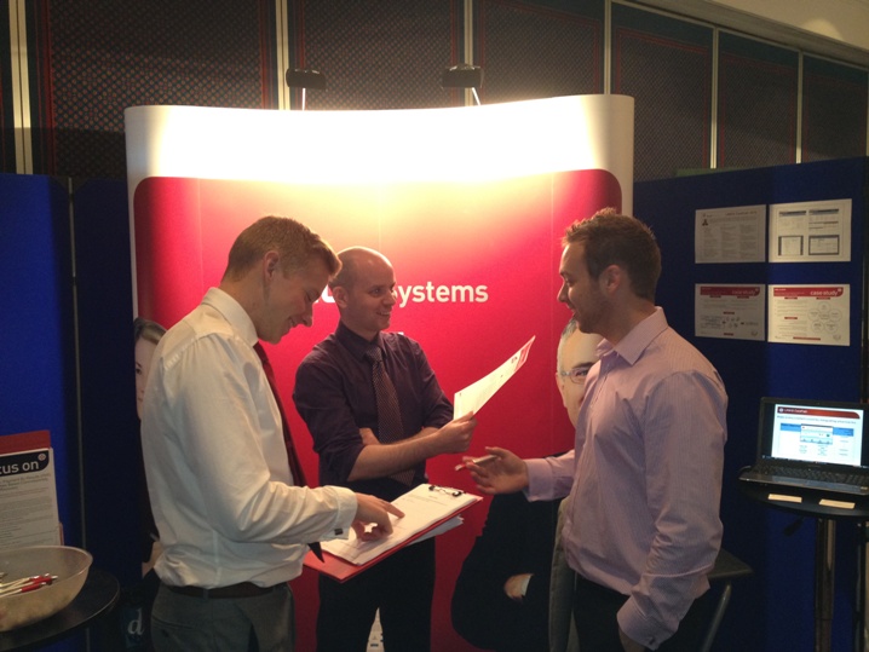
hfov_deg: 52.6
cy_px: 326
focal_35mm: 35
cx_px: 434
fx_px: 879
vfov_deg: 40.7
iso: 160
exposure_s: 1/20
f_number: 2.4
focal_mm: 4.28
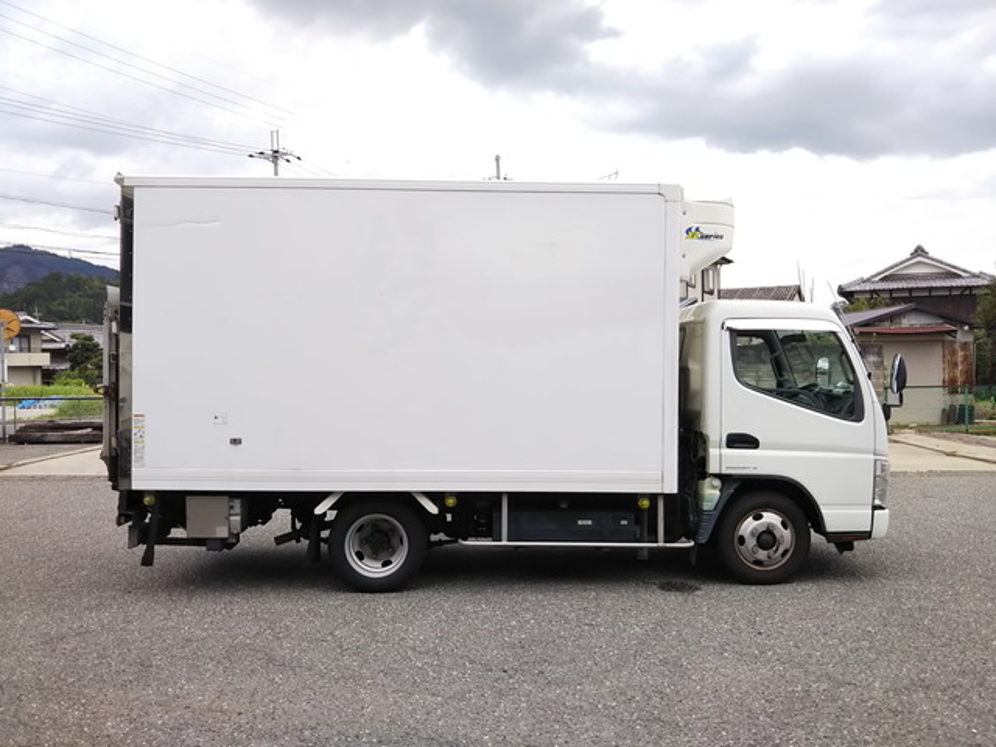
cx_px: 498
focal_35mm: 30
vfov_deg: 46.8
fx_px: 863
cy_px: 374
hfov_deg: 60.0
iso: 20
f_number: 2.2
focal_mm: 4
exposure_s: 1/468
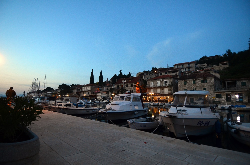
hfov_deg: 90.1
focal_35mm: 18
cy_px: 82
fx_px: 125
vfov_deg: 67.1
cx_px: 125
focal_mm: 12
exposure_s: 1/30
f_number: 4
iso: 1000
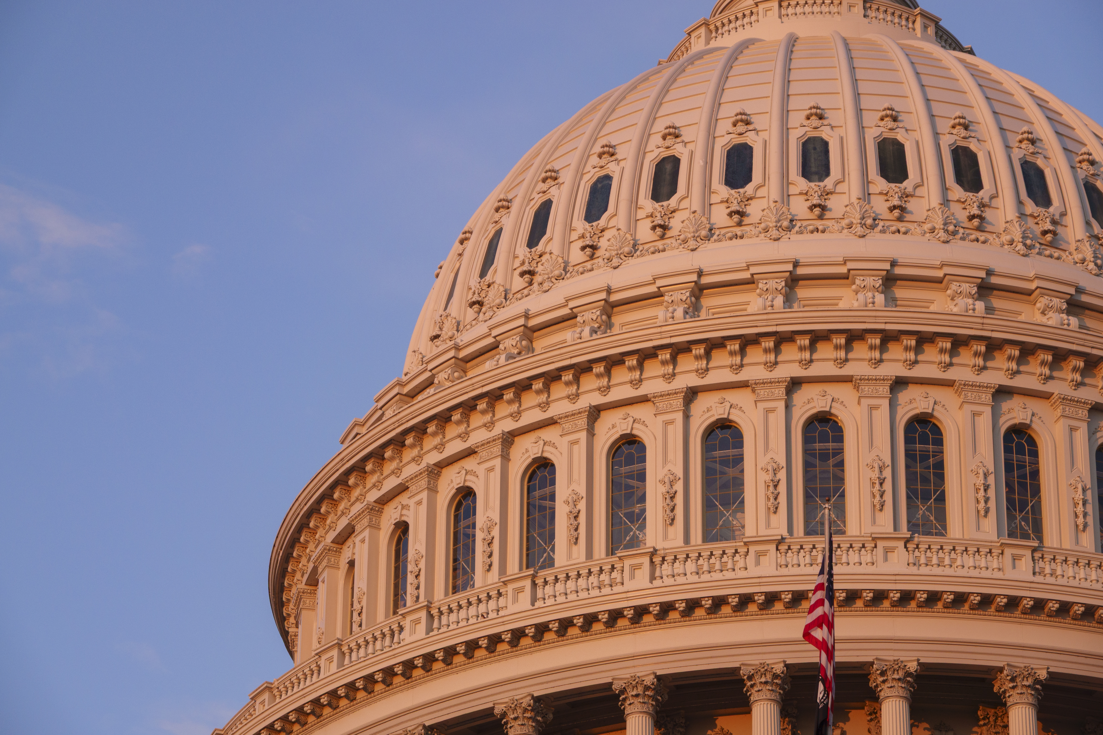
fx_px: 4258
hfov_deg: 14.8
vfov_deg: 9.9
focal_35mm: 139
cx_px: 552
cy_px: 368
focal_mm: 51.14
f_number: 5.6
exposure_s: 1/125
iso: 100
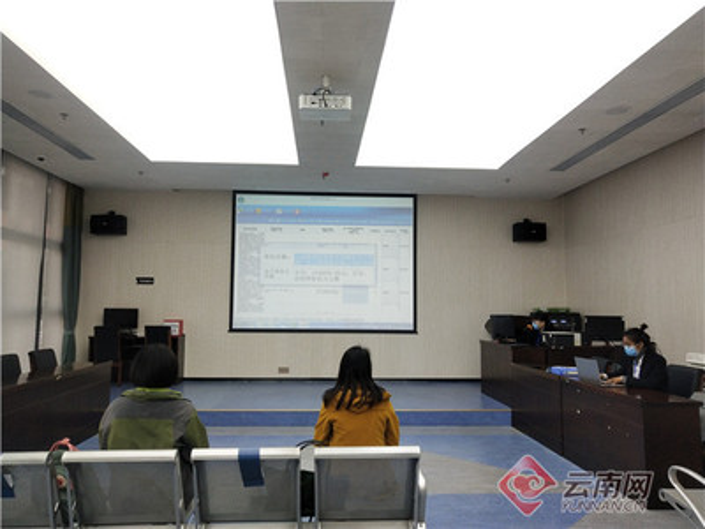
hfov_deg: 60.0
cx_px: 352
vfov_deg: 46.8
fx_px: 611
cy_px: 264
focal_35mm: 30
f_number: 1.8
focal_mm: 3.95
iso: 73
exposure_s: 1/117
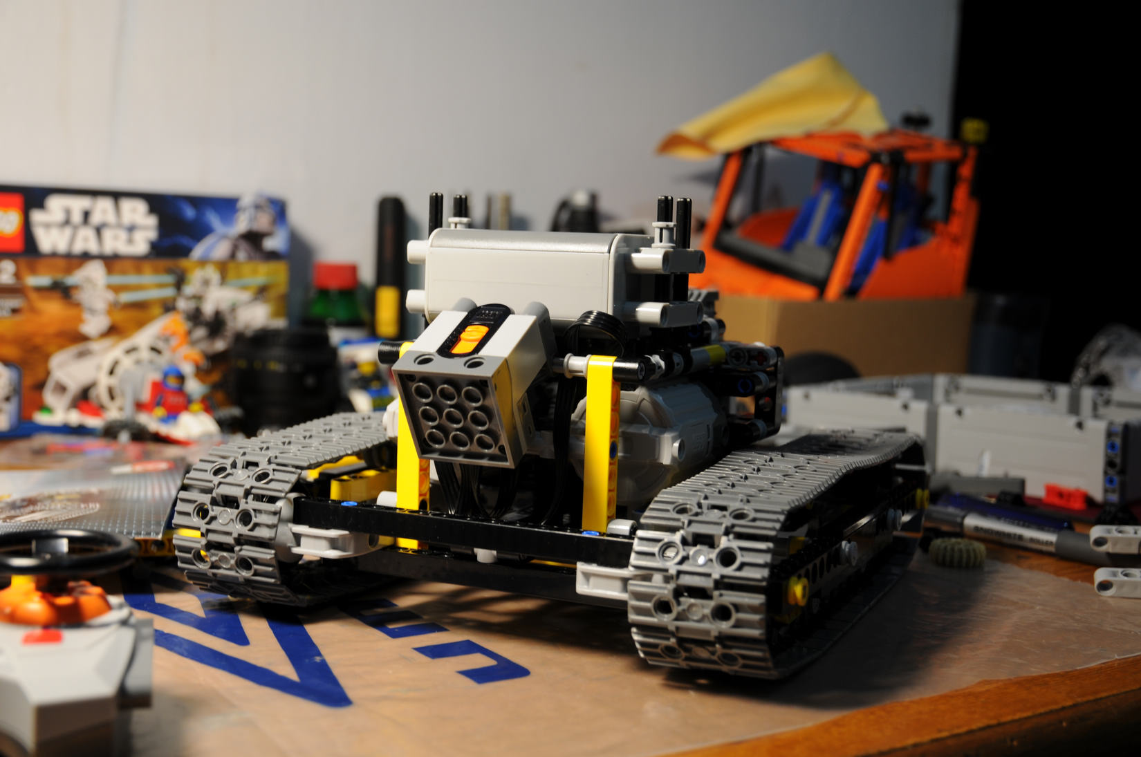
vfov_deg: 28.9
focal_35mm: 46
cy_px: 378
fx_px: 1472
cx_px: 570
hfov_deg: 42.4
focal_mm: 31
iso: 200
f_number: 5.6
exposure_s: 1/8
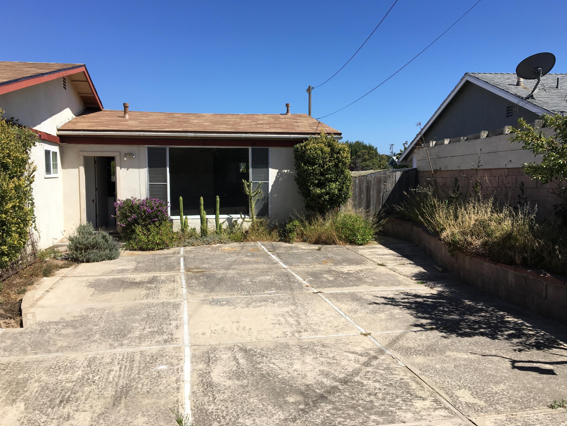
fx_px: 491
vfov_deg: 46.8
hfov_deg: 60.0
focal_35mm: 30
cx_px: 275
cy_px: 214
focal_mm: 4.15
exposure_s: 1/1923
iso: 25
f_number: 2.2
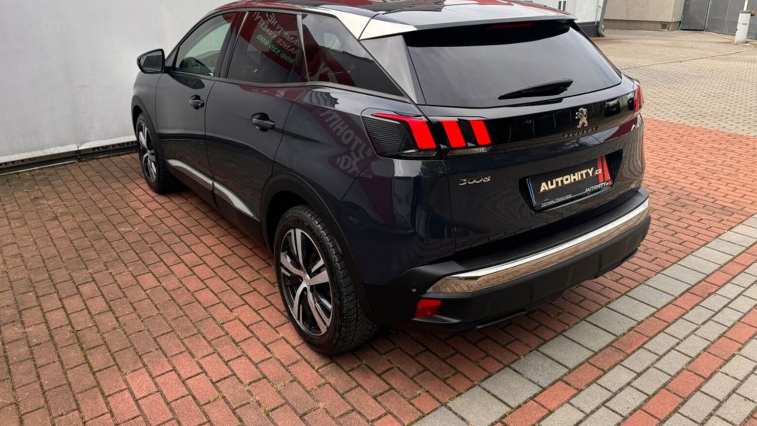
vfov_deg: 42.6
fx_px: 542
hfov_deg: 69.8
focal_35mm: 27
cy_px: 158
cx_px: 370
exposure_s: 1/952
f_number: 1.78
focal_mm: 6.76
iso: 80
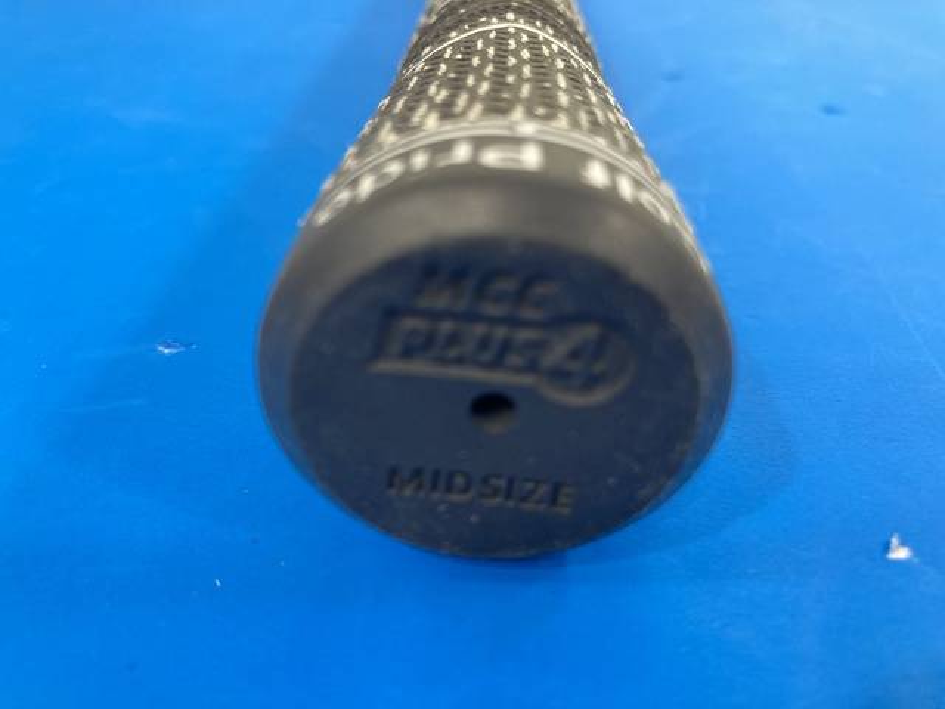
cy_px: 354
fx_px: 764
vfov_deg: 49.7
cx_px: 472
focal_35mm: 28
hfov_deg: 63.4
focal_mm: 3.99
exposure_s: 1/50
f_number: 1.8
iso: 250
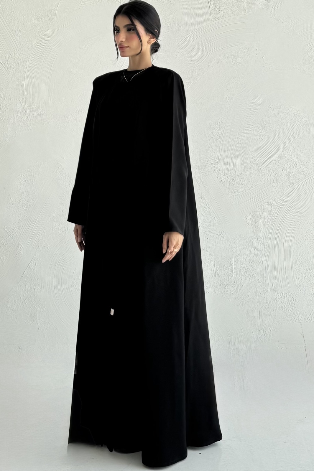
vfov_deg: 71.5
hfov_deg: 51.1
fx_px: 327
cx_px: 137
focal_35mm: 25
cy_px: 236
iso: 80
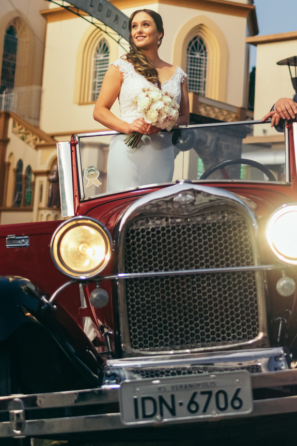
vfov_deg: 27.5
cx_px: 208
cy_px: 138
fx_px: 903
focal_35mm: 73
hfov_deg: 18.6
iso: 1600
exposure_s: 1/400
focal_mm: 35
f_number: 1.8
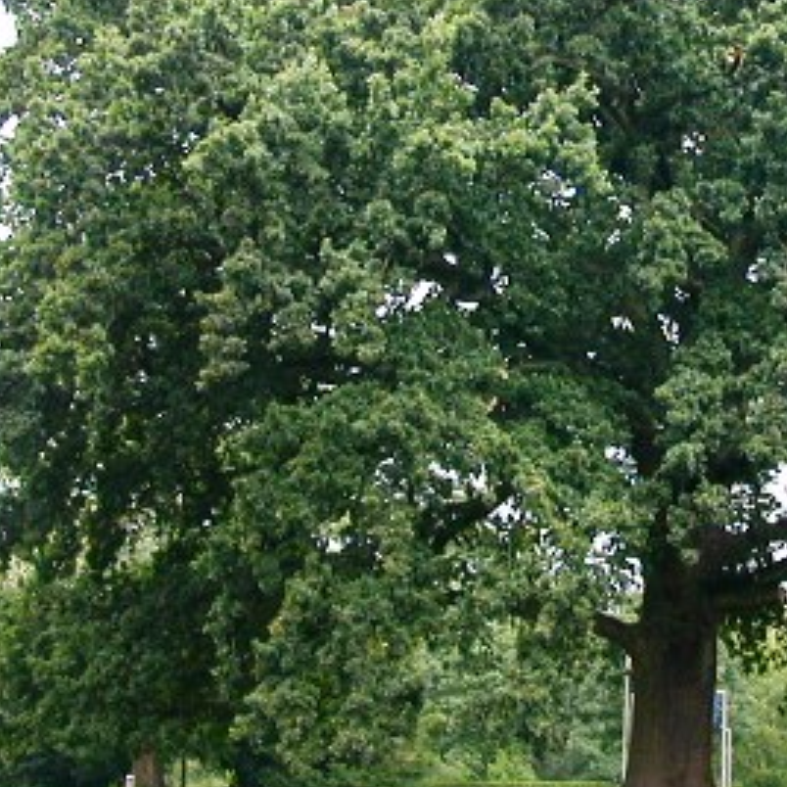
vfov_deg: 22.1
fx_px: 2006
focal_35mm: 78
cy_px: 294
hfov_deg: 21.6
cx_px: 743
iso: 100
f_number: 2.7
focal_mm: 5.6
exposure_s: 1/311
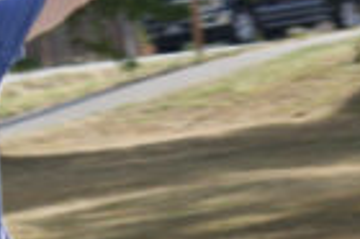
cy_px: 428
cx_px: 188
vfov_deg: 2.1
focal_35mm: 642
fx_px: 6412
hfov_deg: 3.2
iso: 100
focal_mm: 77.5
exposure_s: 1/160
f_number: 5.6
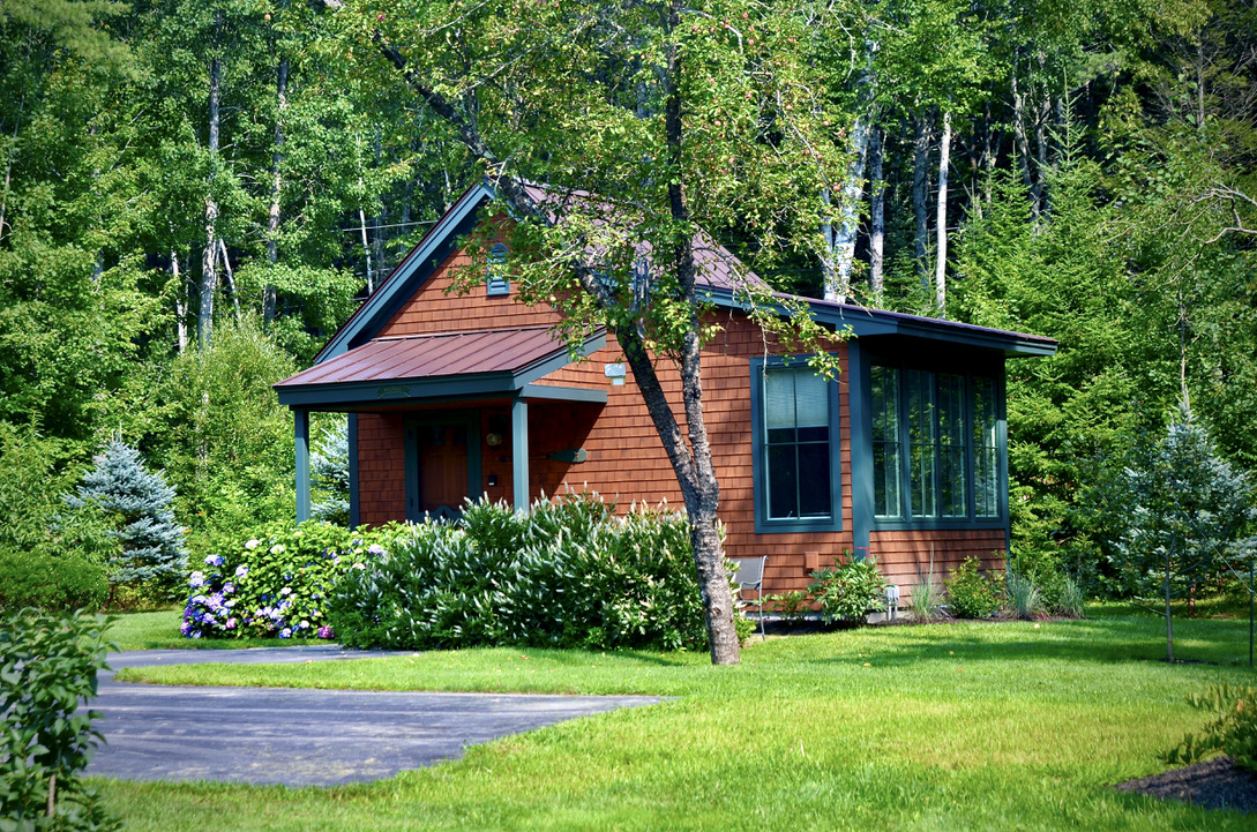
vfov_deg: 17.4
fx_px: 2718
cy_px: 416
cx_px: 628
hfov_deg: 26.0
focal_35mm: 78
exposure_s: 1/250
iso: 200
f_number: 8
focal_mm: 52
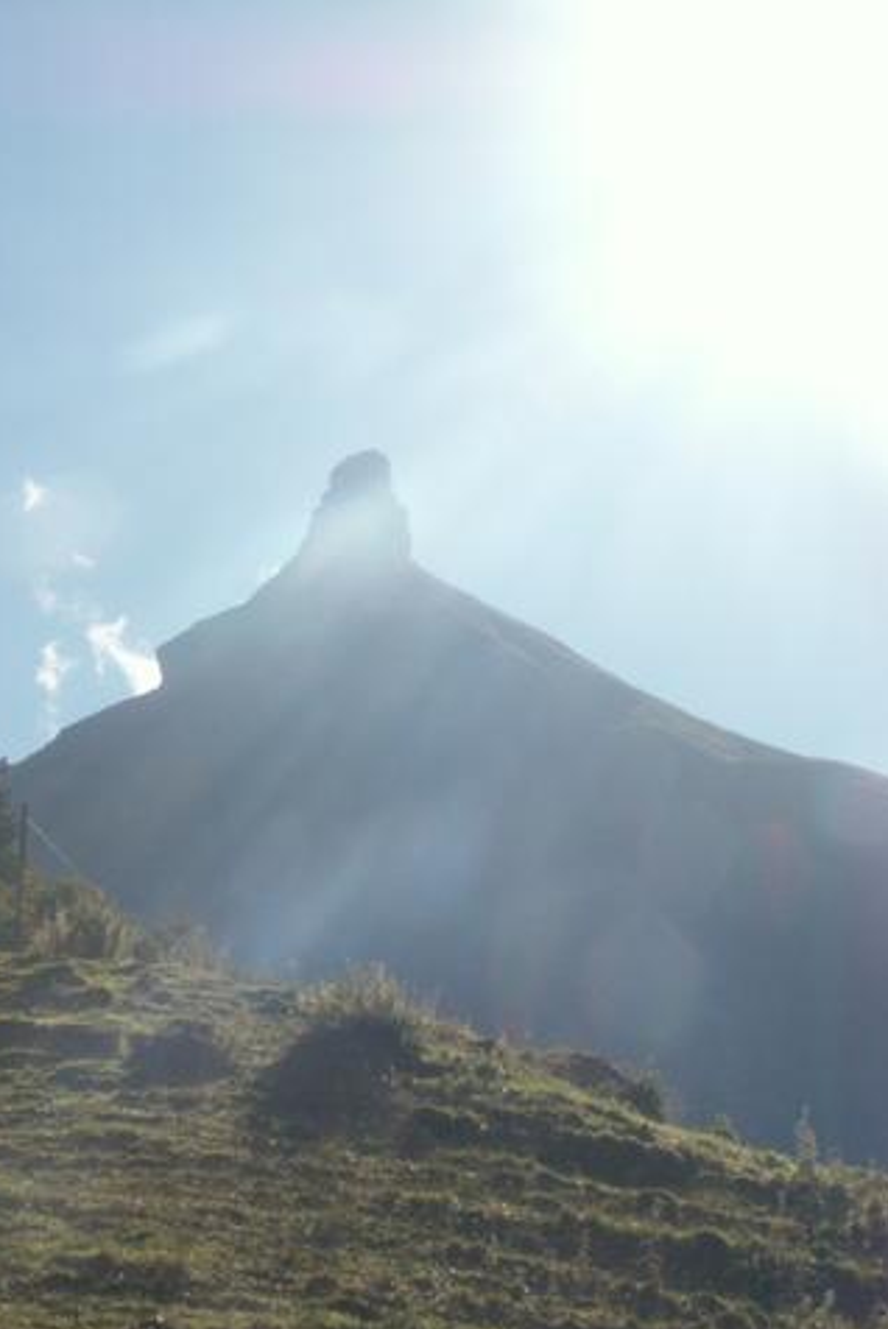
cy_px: 667
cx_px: 235
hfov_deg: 13.4
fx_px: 3768
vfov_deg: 20.0
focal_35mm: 102
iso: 50
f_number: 8
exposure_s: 1/250
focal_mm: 12.22
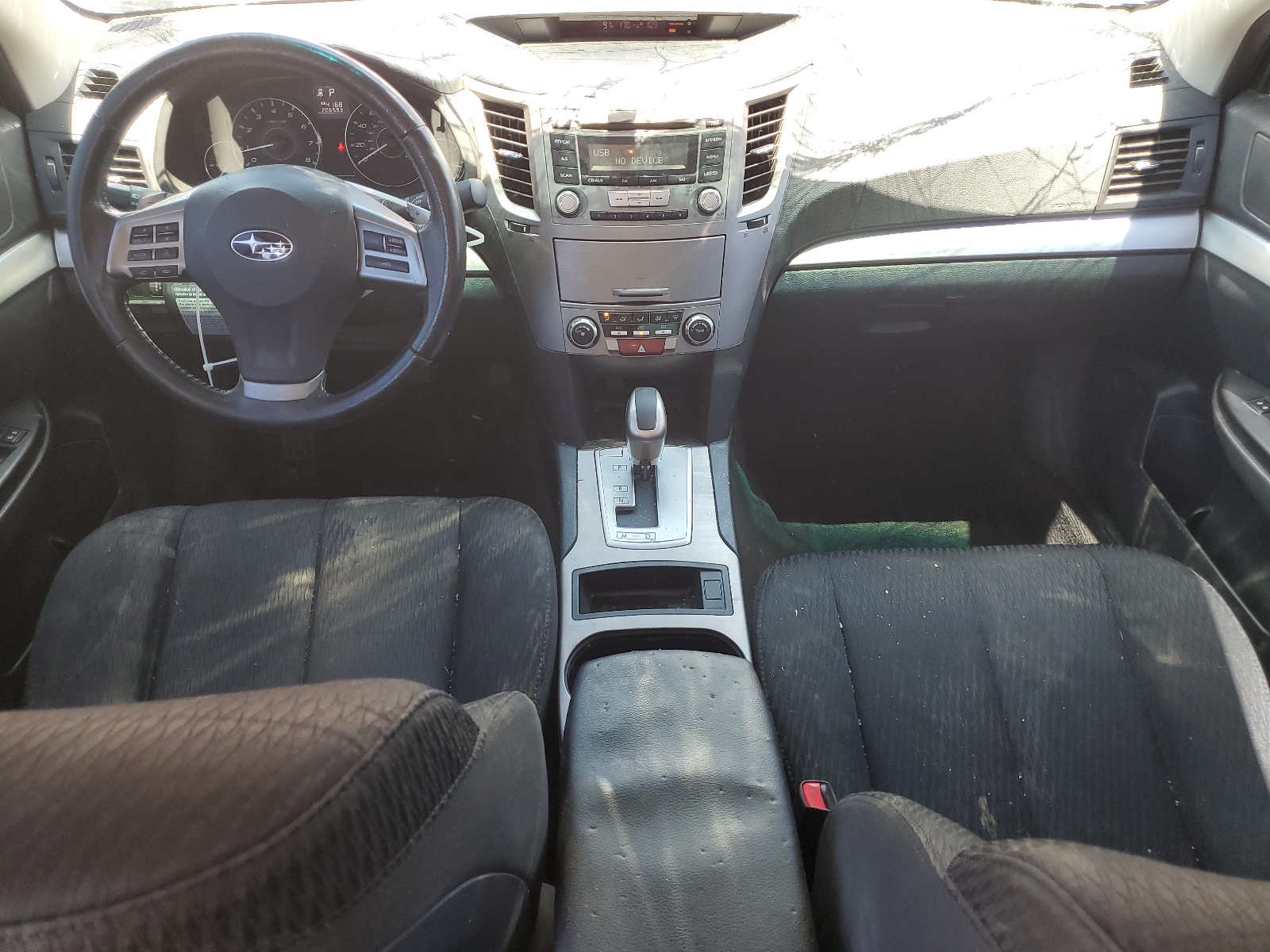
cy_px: 476
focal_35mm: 26
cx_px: 635
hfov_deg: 67.3
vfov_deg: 53.1
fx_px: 954
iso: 58
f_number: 1.5
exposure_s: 1/120
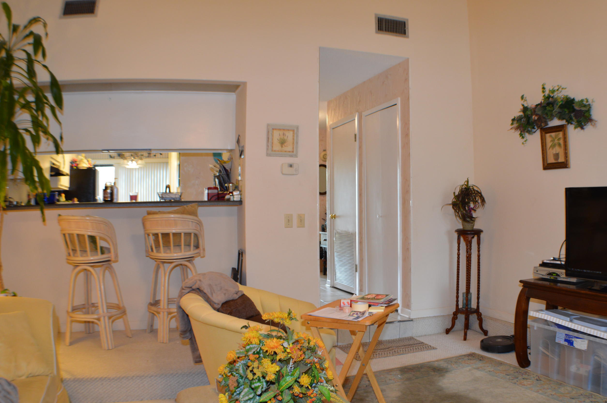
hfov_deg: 45.3
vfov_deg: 31.1
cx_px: 359
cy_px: 227
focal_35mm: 43
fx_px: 724
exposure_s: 1/20
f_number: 4
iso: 400
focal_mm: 24
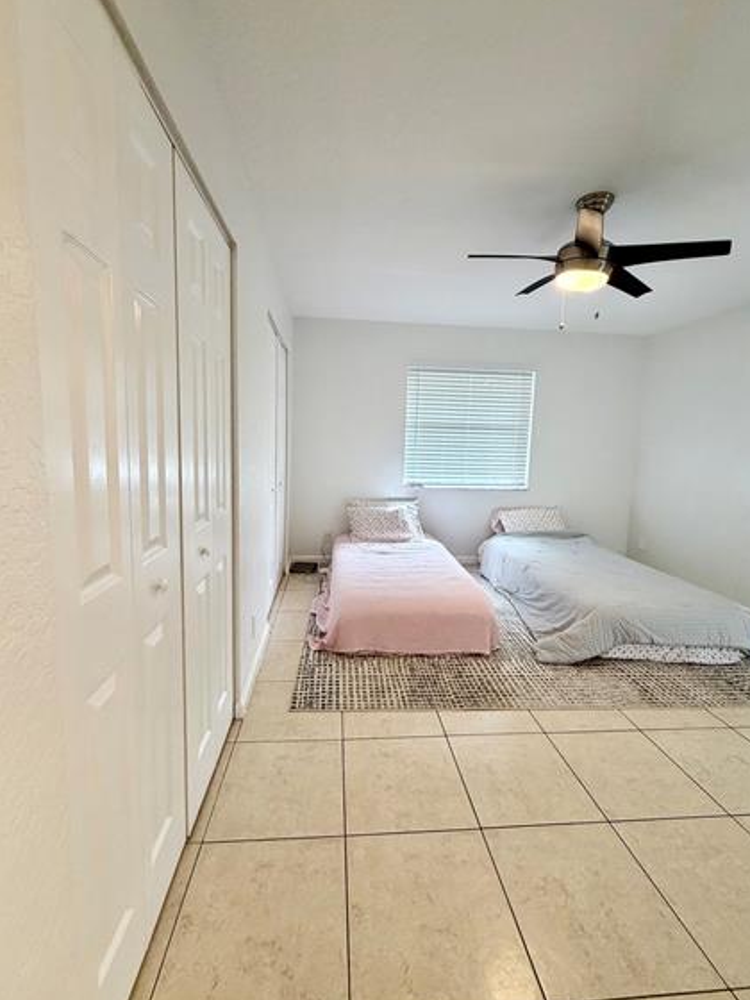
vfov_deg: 98.2
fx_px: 433
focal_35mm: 15
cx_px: 371
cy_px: 498
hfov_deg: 81.7
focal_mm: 2.22
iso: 200
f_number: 2.2
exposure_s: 1/120
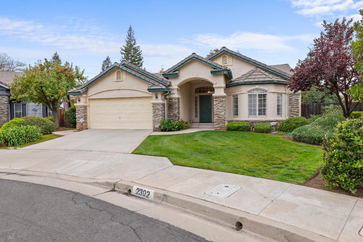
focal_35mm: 20
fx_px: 202
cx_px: 182
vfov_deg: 61.9
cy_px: 121
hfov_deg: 84.0
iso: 200
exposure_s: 1/40
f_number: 9
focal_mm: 20
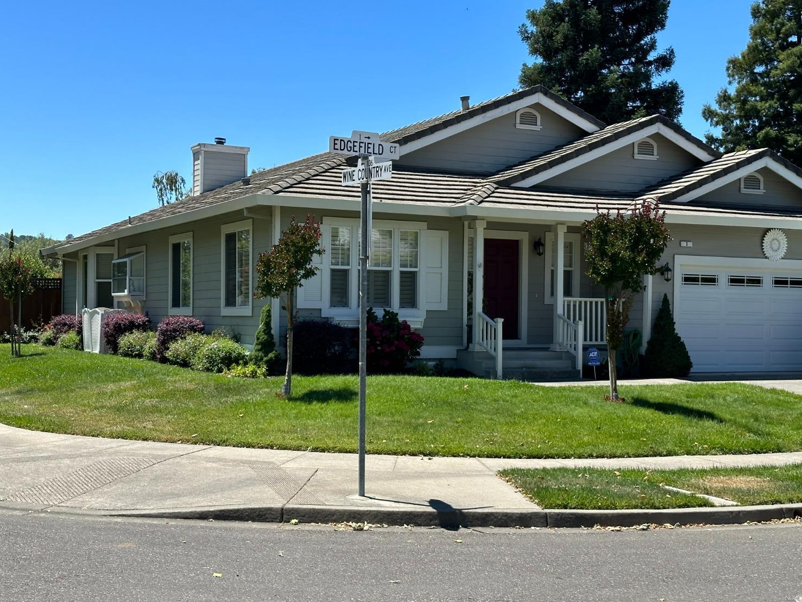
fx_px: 1135
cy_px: 299
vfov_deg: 29.7
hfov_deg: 38.9
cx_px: 403
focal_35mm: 49
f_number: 1.78
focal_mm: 6.86
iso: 64
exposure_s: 1/2597
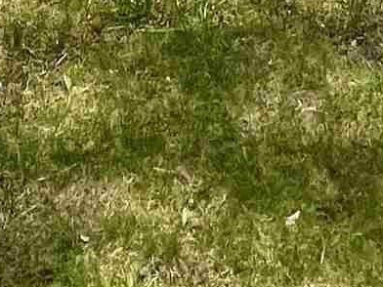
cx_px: 115
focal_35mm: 102
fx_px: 1129
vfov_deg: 8.6
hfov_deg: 19.2
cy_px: -800
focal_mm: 1.57
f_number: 1.8
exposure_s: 1/1054
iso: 32
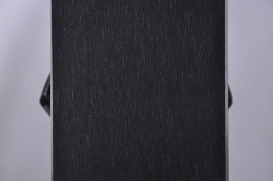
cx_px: 136
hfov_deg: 13.1
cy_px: 90
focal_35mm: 158
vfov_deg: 8.7
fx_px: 1193
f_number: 9.5
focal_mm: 105
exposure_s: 1/125
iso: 3200
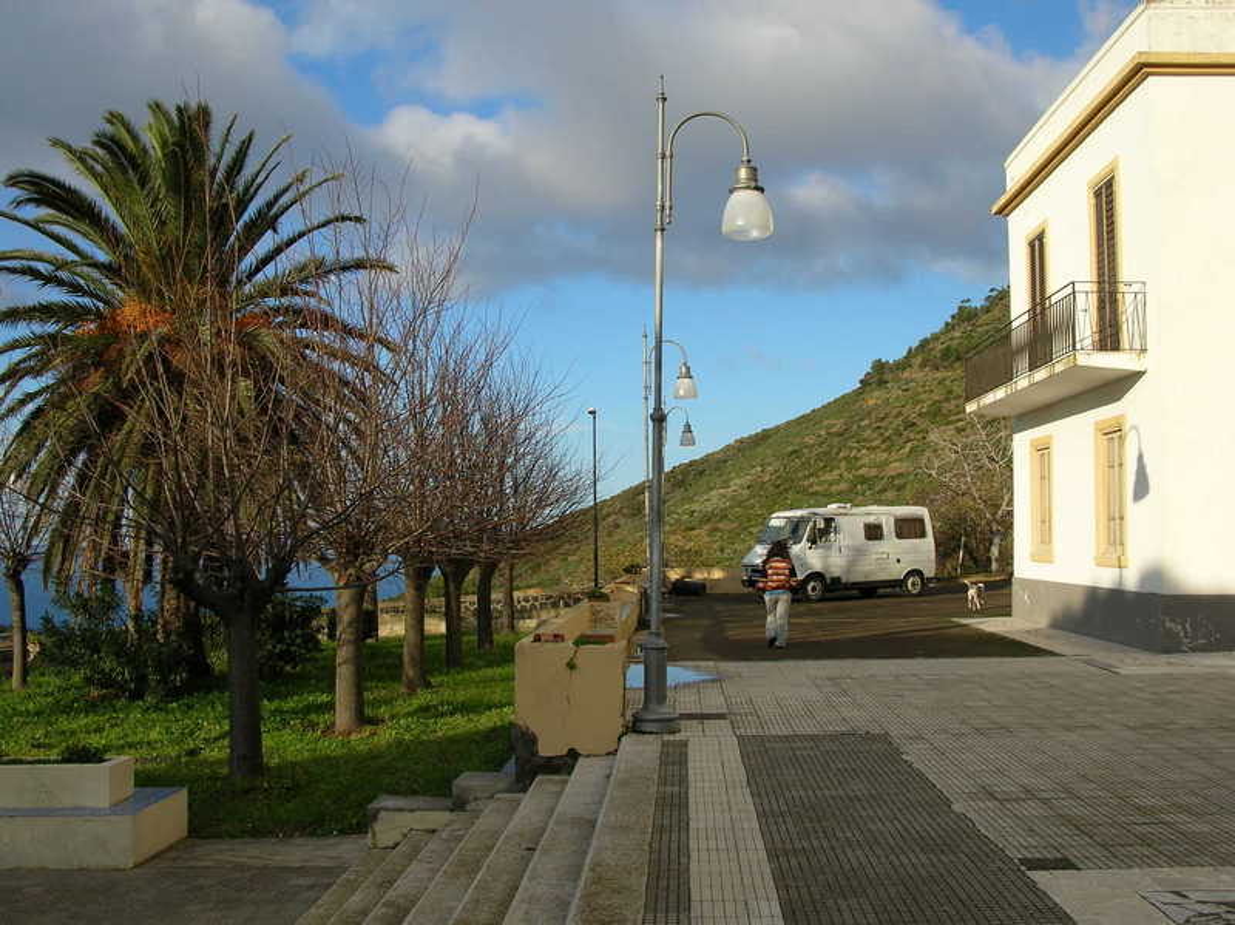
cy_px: 462
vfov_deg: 39.6
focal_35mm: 36
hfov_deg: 51.4
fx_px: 1284
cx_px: 618
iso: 50
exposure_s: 1/613
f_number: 3.7
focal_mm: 6
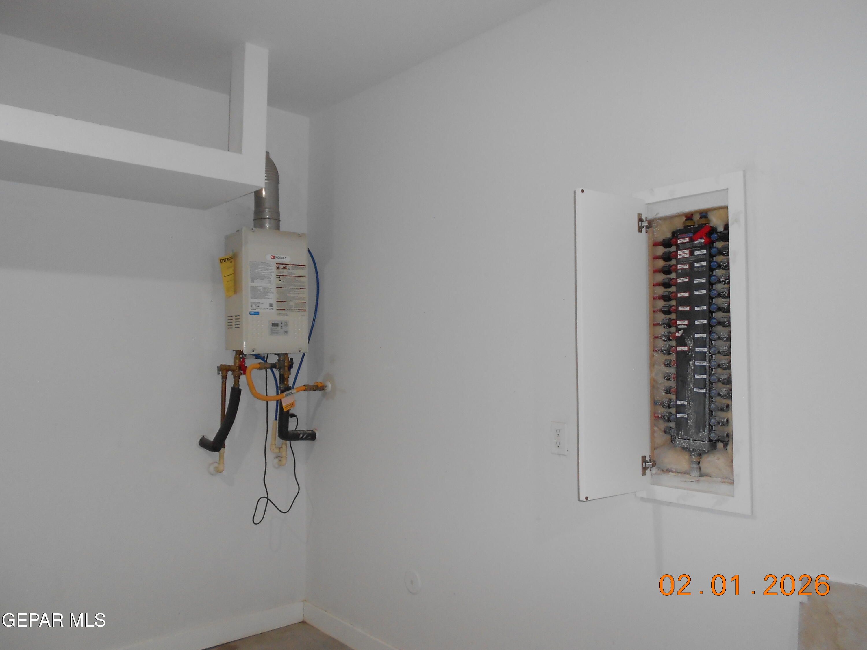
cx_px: 434
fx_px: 651
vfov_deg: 53.1
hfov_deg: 67.3
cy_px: 325
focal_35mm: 26
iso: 200
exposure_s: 1/25
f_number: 3.2
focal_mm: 4.6
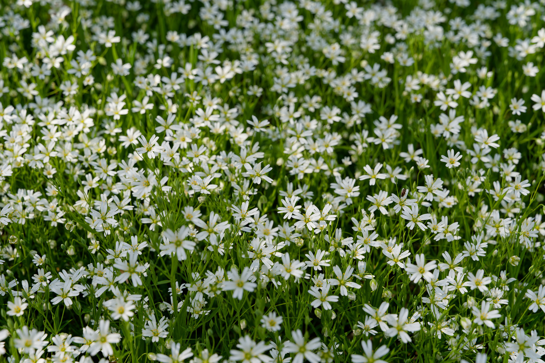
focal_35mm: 75
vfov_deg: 18.2
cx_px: 272
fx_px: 1135
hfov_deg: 27.0
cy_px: 182
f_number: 9
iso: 400
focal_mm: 75
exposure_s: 1/160
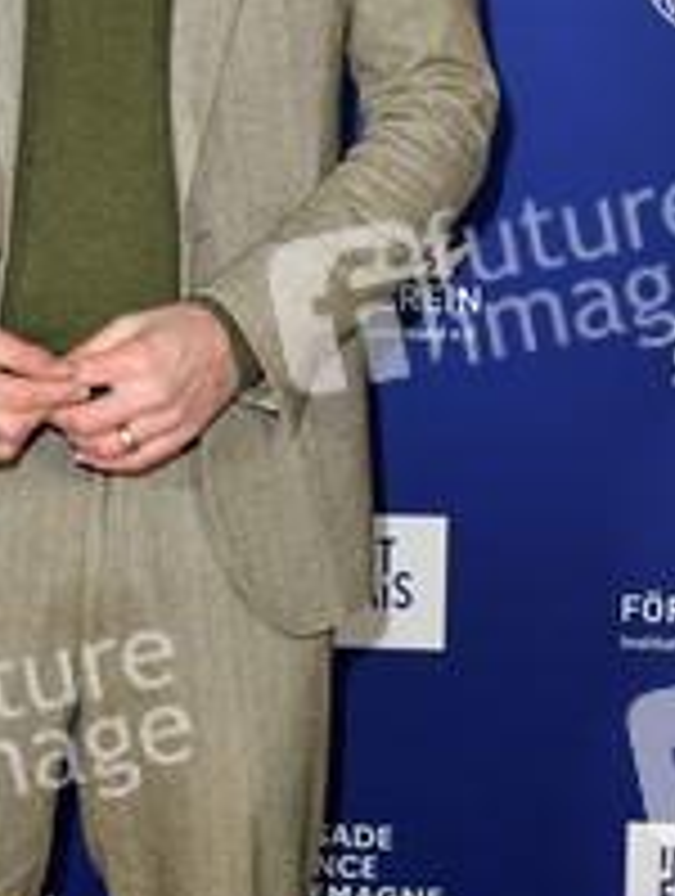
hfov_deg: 13.9
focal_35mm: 106
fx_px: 2747
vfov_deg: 18.2
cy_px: 63
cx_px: 90
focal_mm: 55
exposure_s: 1/160
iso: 2000
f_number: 5.6
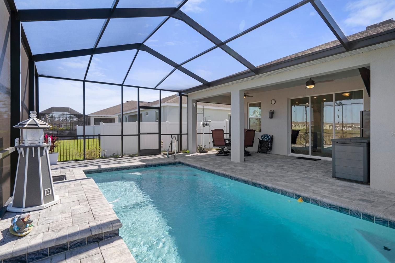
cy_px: 134
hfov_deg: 90.0
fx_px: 197
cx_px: 205
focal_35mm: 18
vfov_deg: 67.4
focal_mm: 17
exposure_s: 1/250
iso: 320
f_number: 8
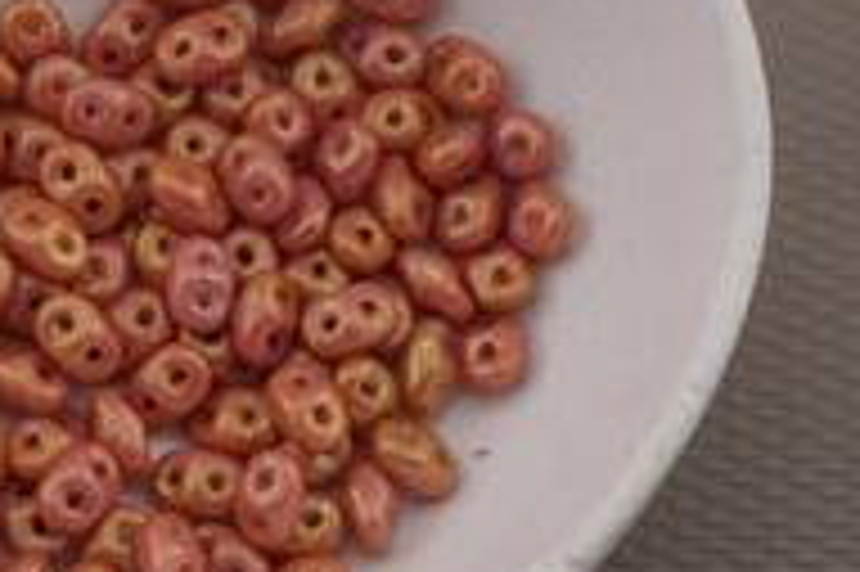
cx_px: 36
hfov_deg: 13.3
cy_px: 338
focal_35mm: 152
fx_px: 3632
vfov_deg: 9.0
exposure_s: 1/80
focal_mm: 43
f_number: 6.3
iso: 100
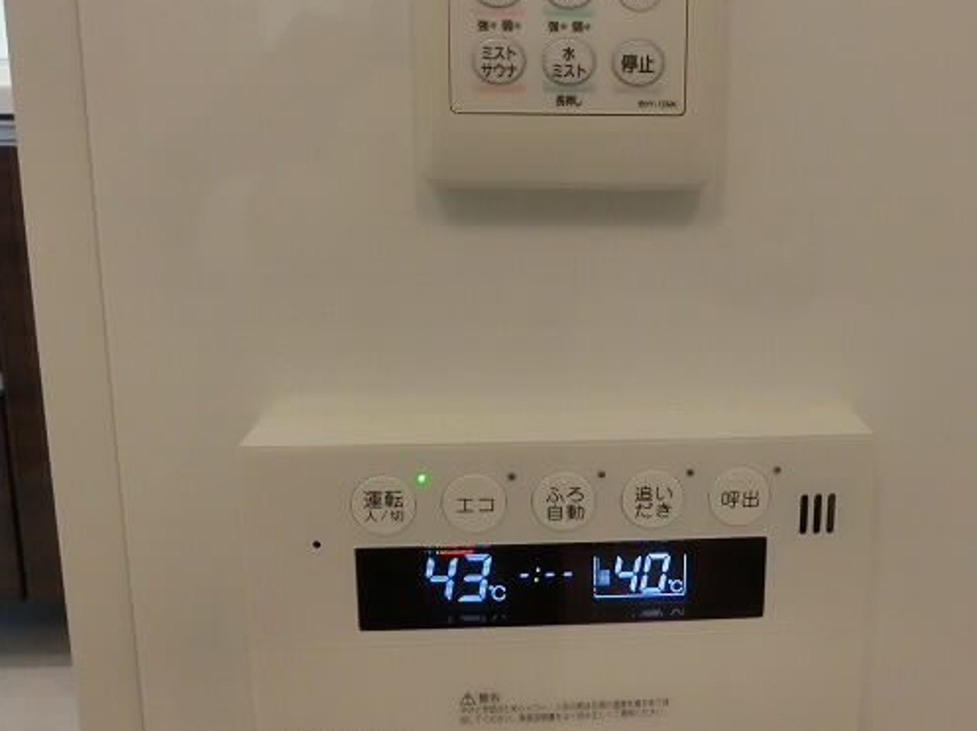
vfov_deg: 40.4
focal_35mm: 35
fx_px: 987
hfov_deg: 51.8
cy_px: 288
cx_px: 642
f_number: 3
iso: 400
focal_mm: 4.24
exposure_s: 1/125
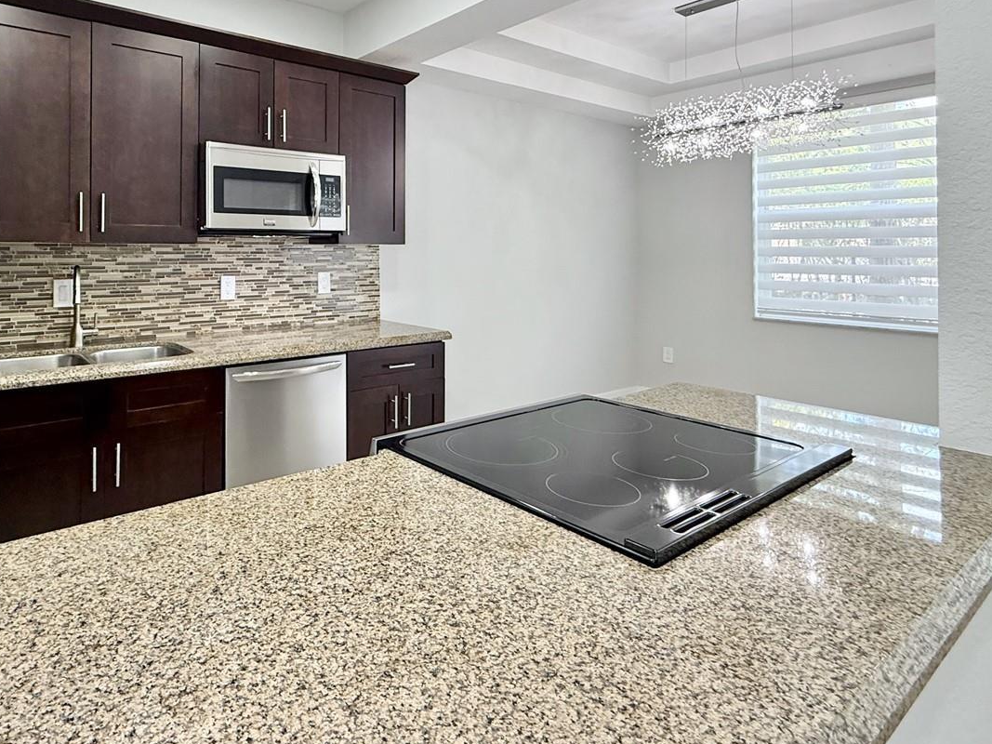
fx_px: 602
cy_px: 243
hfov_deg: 77.2
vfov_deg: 61.7
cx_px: 358
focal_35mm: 21
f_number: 2.2
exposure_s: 1/120
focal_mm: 2.22
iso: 200
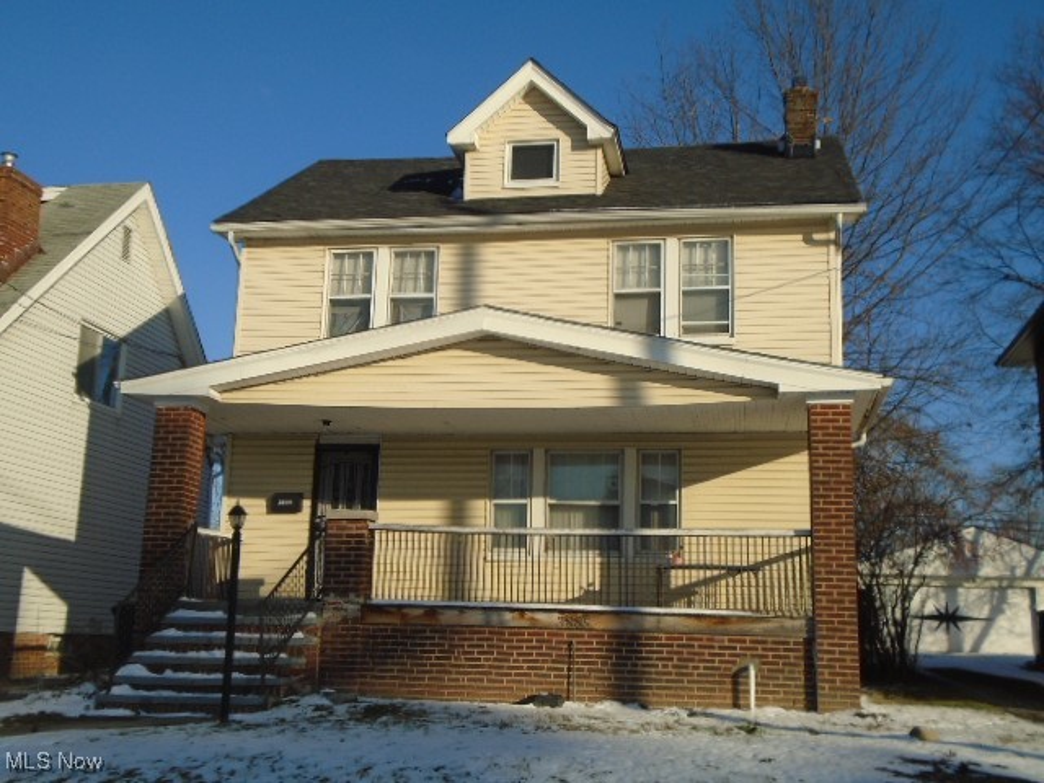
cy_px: 392
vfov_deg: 34.3
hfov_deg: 44.8
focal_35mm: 42
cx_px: 522
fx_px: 1267
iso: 100
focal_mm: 7.4
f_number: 10.3
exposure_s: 1/160
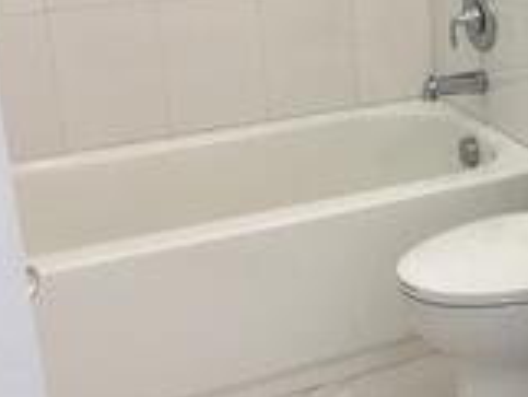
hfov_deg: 23.2
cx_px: 633
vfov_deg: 19.1
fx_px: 1175
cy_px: 115
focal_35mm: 77
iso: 50
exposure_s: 1/30
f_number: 2.4
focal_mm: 3.3
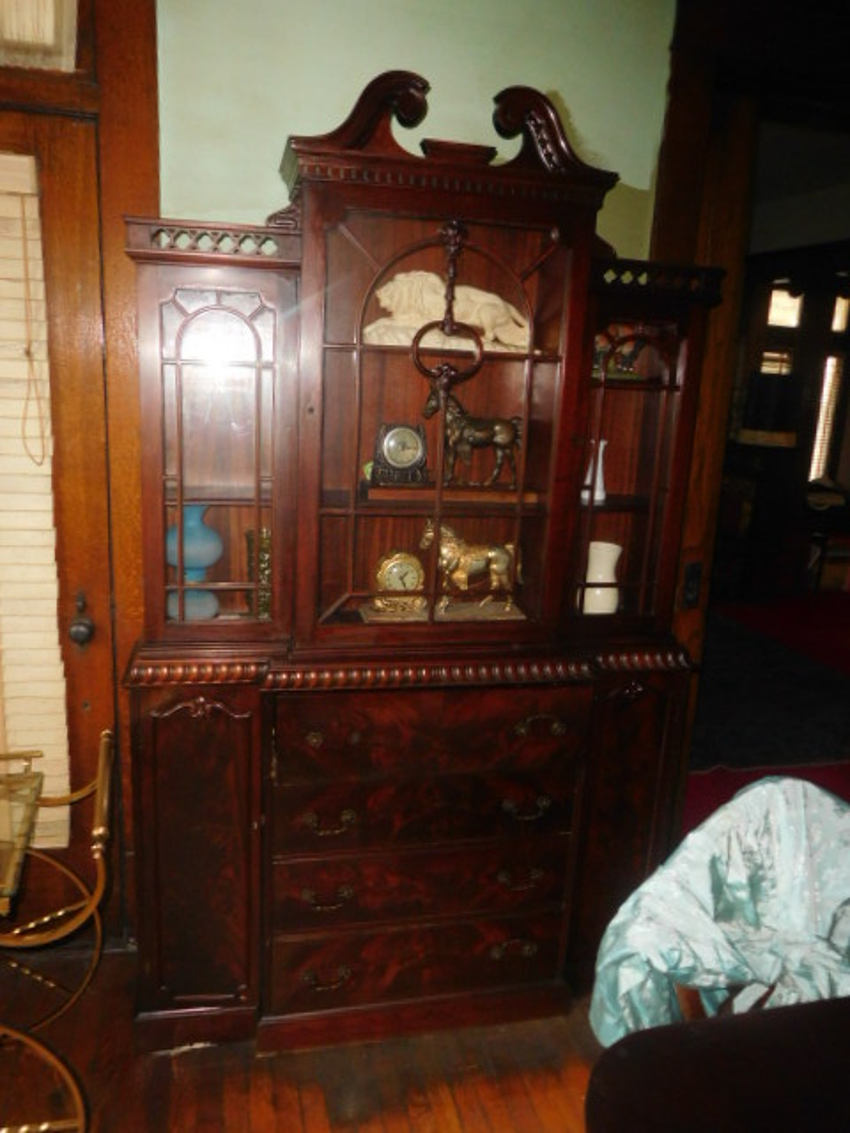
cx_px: 425
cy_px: 566
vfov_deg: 69.4
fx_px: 819
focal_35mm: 25
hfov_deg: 54.9
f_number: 3.4
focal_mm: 4.5
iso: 450
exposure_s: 1/30
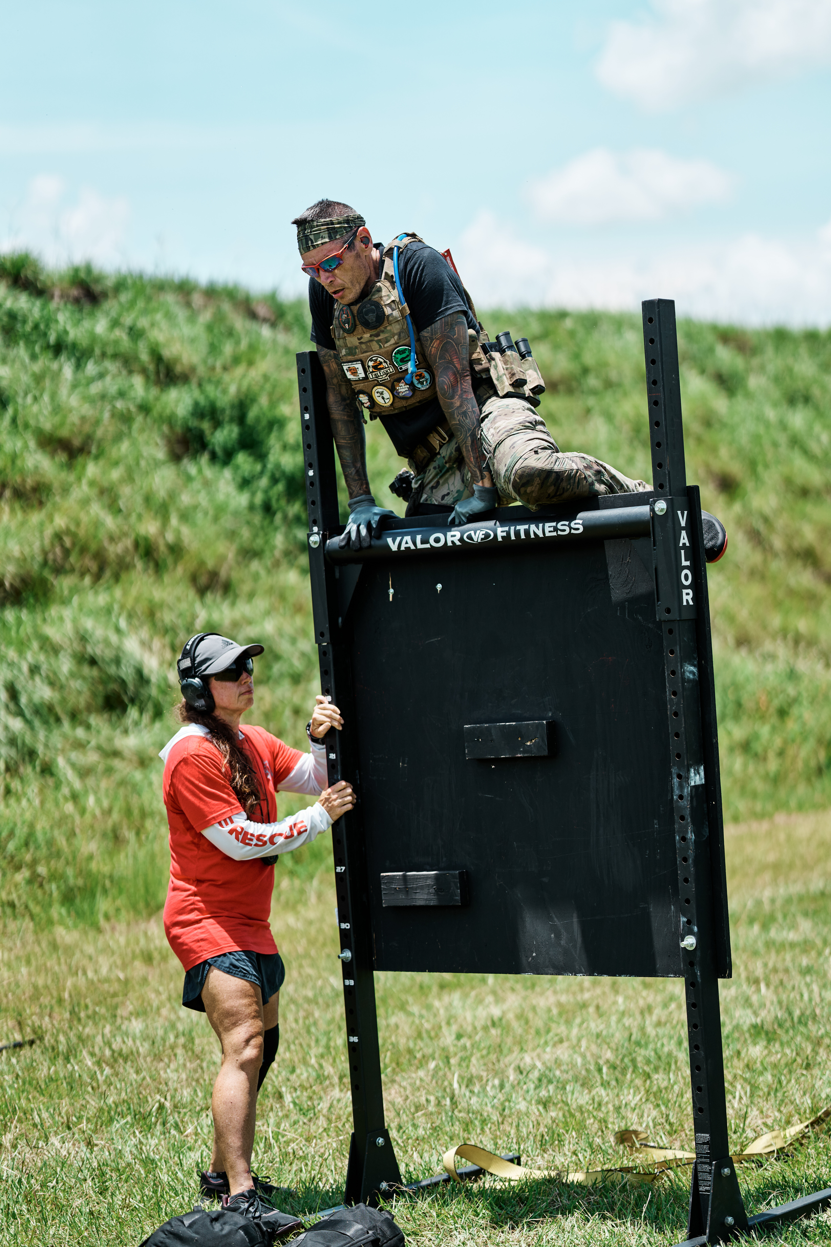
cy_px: 624
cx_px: 416
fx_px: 2943
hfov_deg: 16.1
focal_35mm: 85
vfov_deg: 23.9
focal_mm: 85
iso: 200
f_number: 1.4
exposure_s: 1/8000
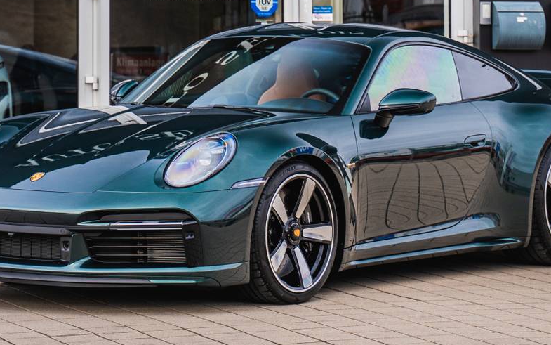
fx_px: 2583
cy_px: -89
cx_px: 199
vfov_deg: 7.6
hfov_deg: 12.2
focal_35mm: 172
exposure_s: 1/125
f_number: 5
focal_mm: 69
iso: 400
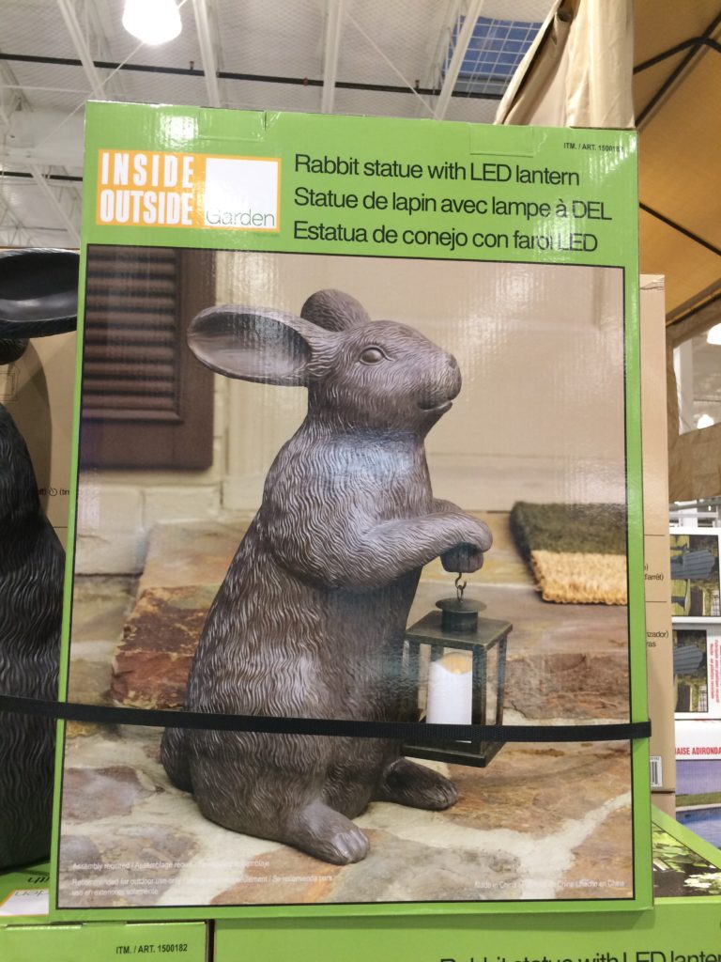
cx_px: 360
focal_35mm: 29
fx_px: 805
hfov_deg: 48.2
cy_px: 481
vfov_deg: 61.7
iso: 125
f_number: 2.2
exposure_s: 1/30
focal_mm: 4.15
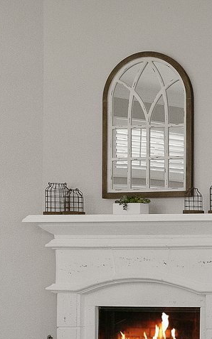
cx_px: 662
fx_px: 647
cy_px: 269
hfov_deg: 10.8
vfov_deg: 28.8
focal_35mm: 70
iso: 2000
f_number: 8
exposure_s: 1/40
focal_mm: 16
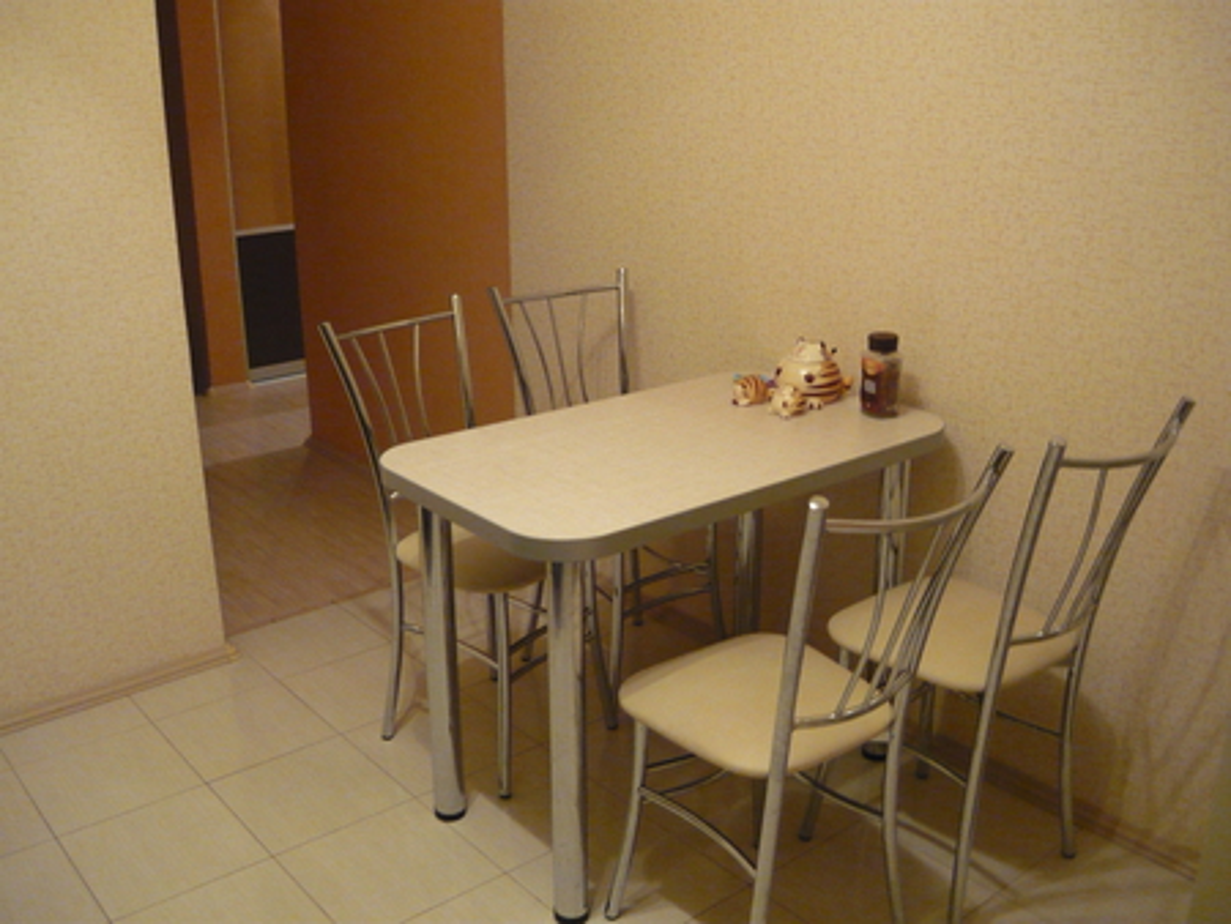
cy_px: 462
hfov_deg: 55.3
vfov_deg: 43.0
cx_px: 616
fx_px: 1174
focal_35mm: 33
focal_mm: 5.5
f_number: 2.8
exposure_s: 1/15
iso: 400
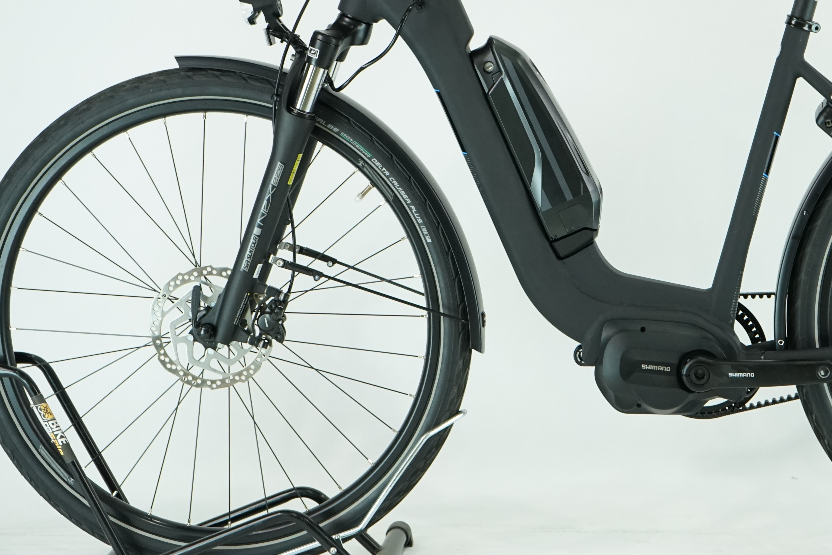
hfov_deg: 19.8
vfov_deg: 13.4
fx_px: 2357
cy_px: 160
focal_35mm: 102
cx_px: 639
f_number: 5.6
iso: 1600
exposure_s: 1/200
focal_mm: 61
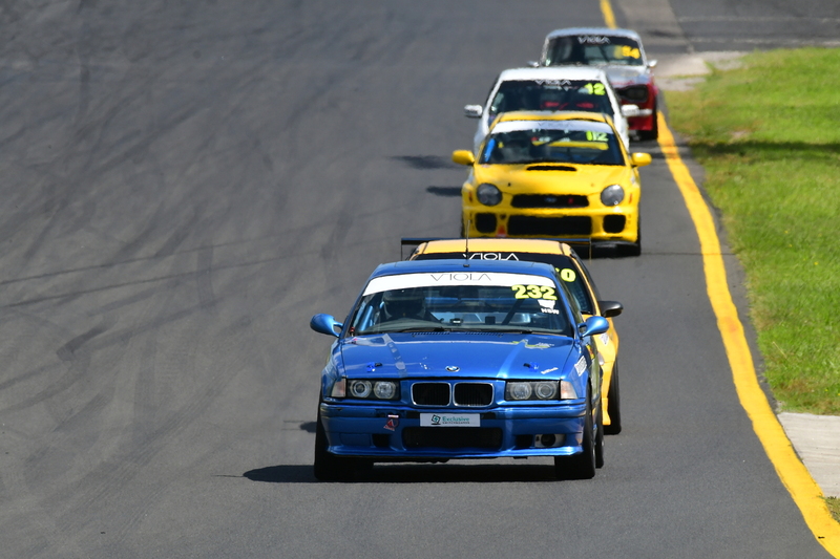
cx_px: 420
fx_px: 17495
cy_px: 280
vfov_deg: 1.8
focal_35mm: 750
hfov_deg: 2.8
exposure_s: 1/500
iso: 320
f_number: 11
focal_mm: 500
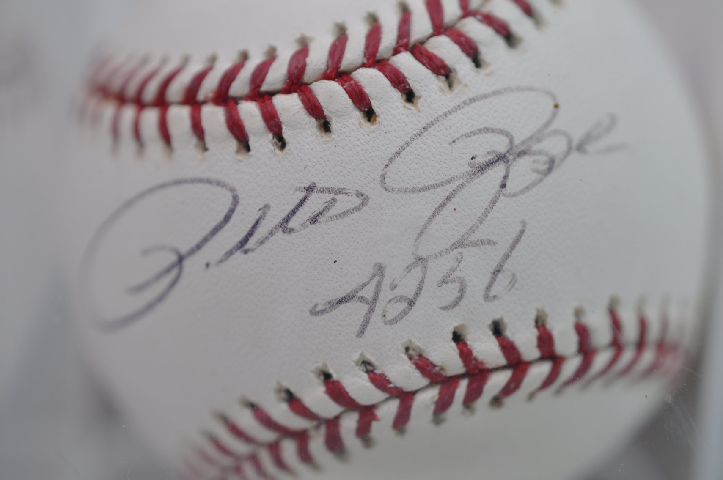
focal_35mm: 60
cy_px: 240
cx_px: 362
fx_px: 1203
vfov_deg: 22.6
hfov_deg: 33.4
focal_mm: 40
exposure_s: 1/50
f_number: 3.5
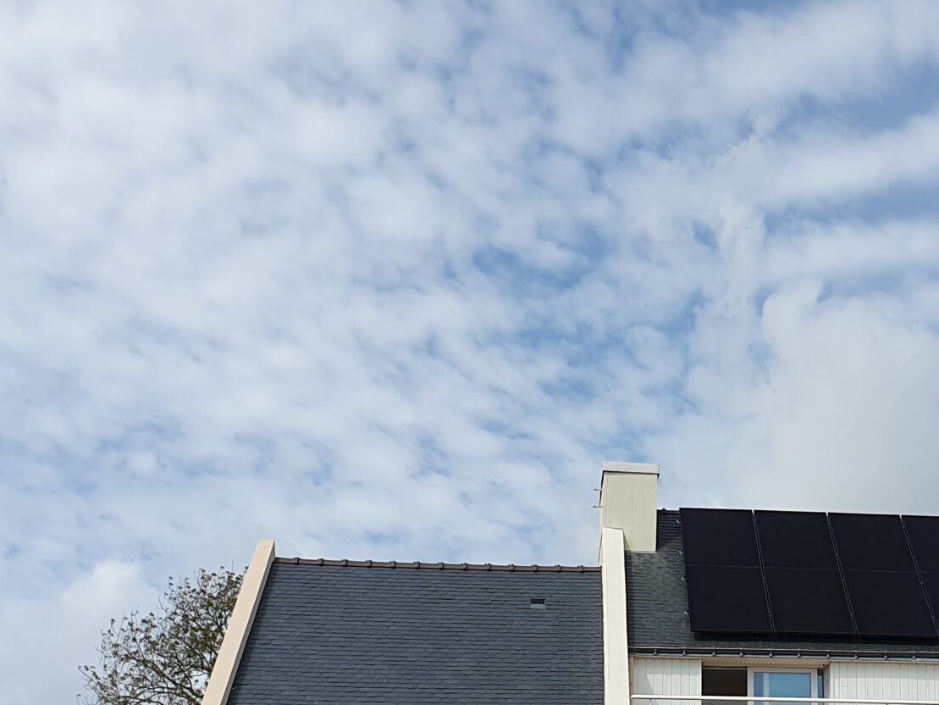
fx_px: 1628
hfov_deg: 31.5
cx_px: 732
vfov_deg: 24.0
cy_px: 583
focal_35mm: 60
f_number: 2.4
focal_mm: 4.32
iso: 50
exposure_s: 1/2352
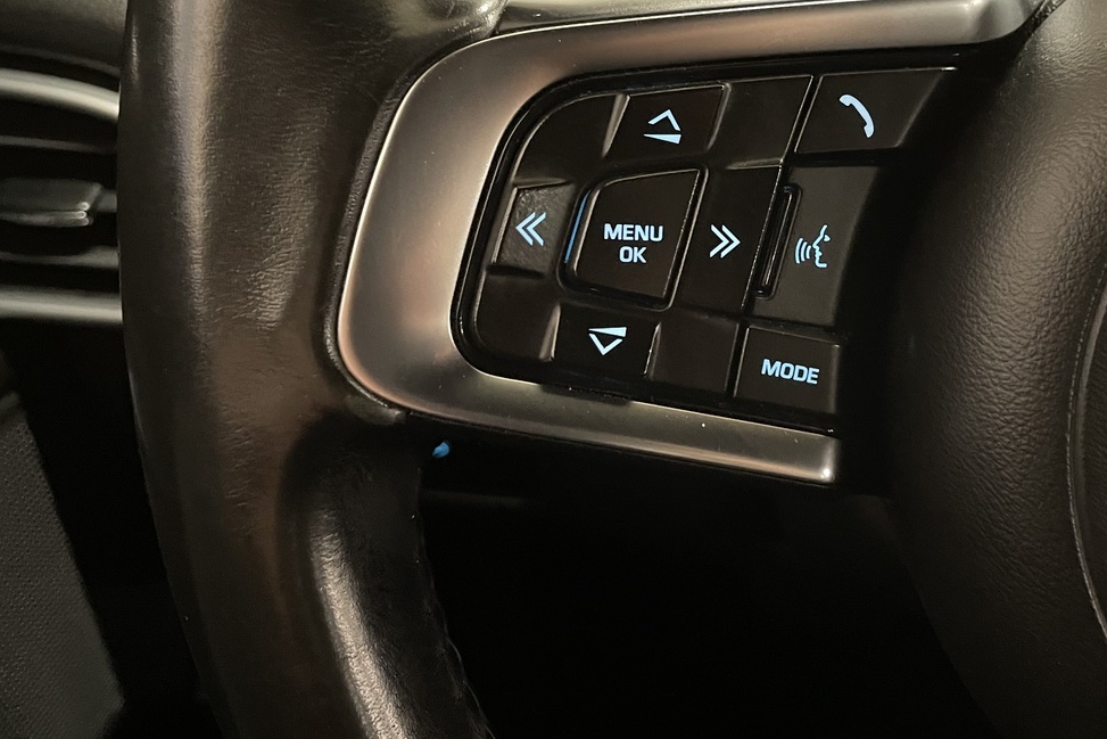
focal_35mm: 40
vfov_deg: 33.1
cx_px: 703
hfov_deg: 47.9
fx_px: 1230
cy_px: 237
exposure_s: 1/25
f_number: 1.6
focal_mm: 4.2
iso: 1000
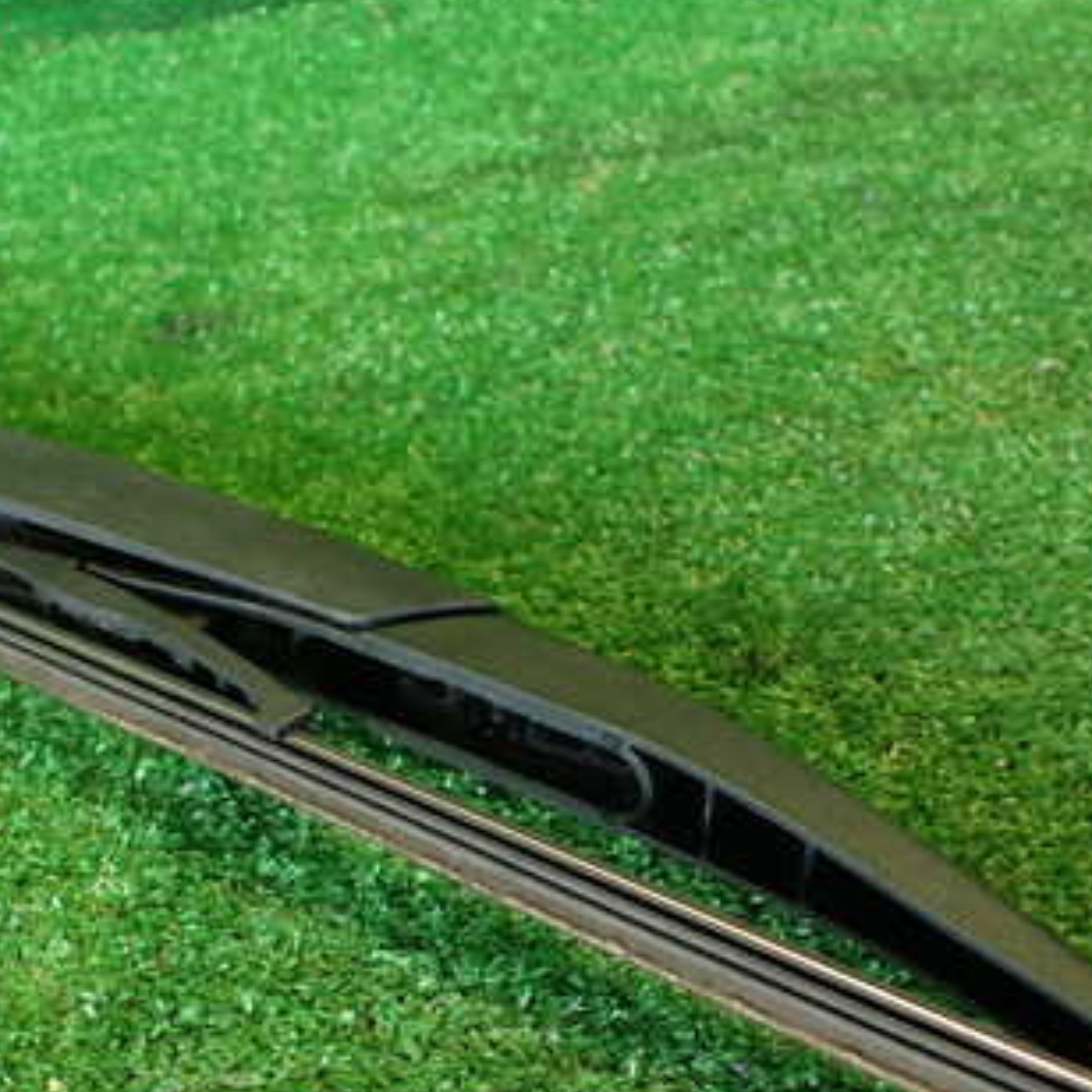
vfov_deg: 38.5
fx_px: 1535
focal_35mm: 43
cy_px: 773
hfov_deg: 38.9
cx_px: 394
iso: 200
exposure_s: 1/30
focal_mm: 4.5
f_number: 2
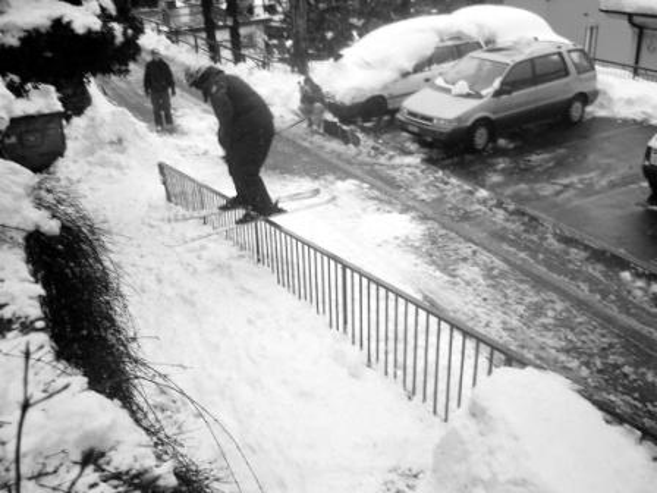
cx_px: 328
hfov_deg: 52.6
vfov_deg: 40.7
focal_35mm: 35
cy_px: 246
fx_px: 664
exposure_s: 1/40
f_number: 2.8
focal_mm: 5.8
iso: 100
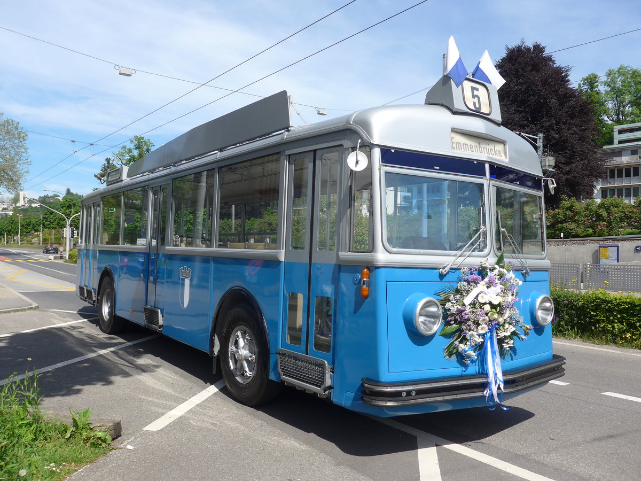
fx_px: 537
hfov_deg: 61.7
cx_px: 320
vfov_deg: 48.2
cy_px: 240
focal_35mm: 29
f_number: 2.8
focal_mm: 6
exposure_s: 1/1300
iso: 80
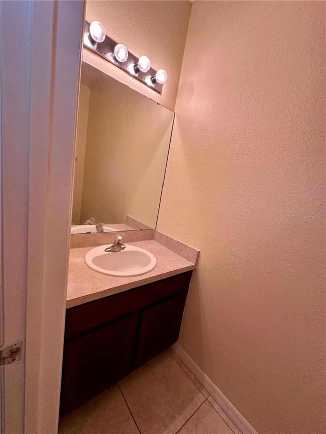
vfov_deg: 102.1
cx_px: 163
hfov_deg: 85.7
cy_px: 217
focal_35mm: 14
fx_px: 176
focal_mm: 2.22
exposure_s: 1/60
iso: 160
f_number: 2.2
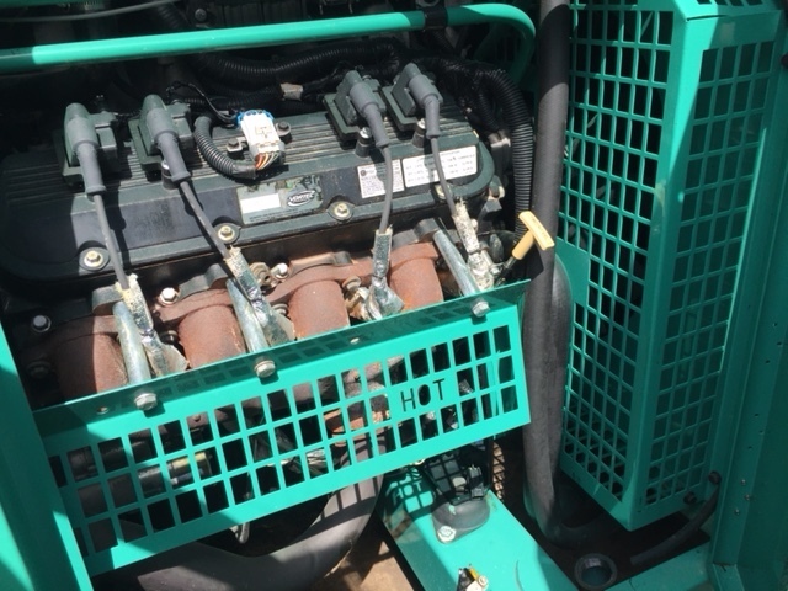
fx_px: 660
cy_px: 296
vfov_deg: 48.2
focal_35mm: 29
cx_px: 394
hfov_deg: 61.7
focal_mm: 4.15
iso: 32
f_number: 2.2
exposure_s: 1/1099
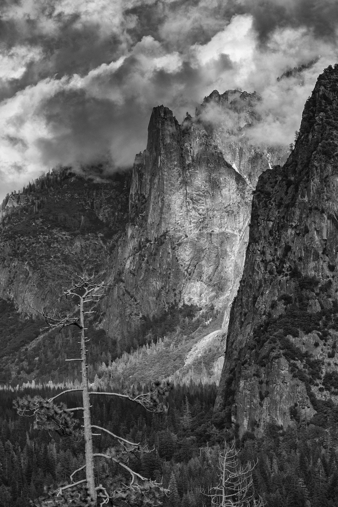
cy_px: 254
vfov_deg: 13.7
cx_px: 169
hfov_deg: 9.1
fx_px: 2112
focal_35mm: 150
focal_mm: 100
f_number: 6.4
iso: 400
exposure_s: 1/550
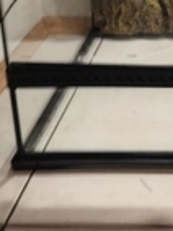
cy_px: -41
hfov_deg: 21.1
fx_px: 434
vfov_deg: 26.7
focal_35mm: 65
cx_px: 201
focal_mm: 8.72
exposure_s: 1/101
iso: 400
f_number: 1.63
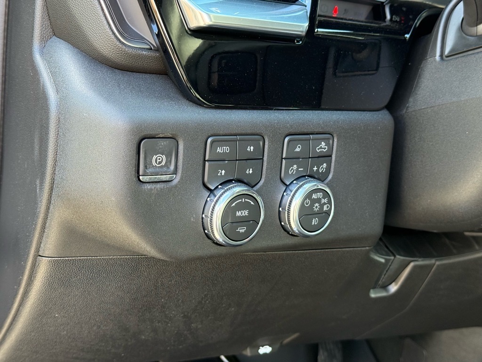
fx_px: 668
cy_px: 181
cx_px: 241
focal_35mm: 48
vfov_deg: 30.3
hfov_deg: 39.7
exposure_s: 1/86
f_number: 1.78
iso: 200
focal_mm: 6.76
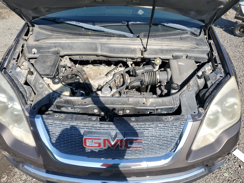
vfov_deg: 53.1
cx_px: 122
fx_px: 183
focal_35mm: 26
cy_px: 92
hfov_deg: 67.3
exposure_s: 1/1667
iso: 50
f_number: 1.5
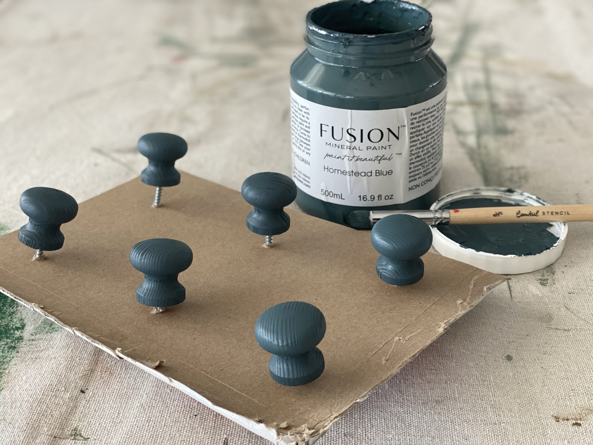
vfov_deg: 28.0
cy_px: 222
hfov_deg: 36.8
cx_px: 296
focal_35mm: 52
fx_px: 891
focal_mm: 6
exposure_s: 1/40
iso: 160
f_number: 2
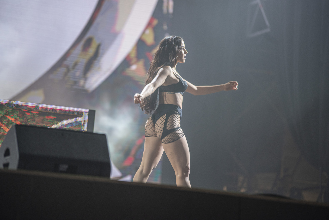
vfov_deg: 6.9
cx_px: 164
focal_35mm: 200
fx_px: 1828
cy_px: 110
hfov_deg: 10.3
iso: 640
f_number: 2.8
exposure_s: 1/200
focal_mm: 200
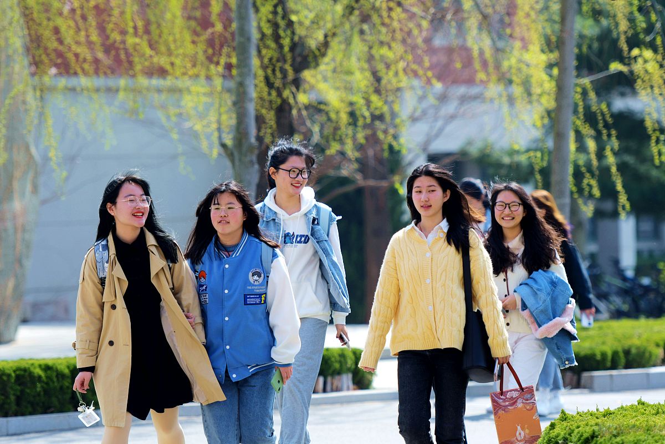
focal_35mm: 225
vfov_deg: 6.1
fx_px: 4156
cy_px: 222
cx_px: 332
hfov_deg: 9.1
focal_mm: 150
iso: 100
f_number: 3.2
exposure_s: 1/1250
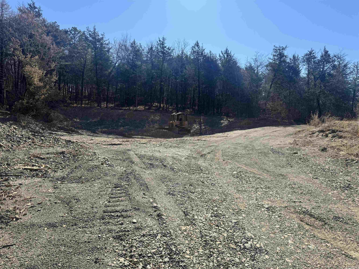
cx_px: 180
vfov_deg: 56.8
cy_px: 134
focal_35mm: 24
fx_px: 249
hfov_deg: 71.6
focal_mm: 6.76
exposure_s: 1/3247
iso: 80
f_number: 1.78
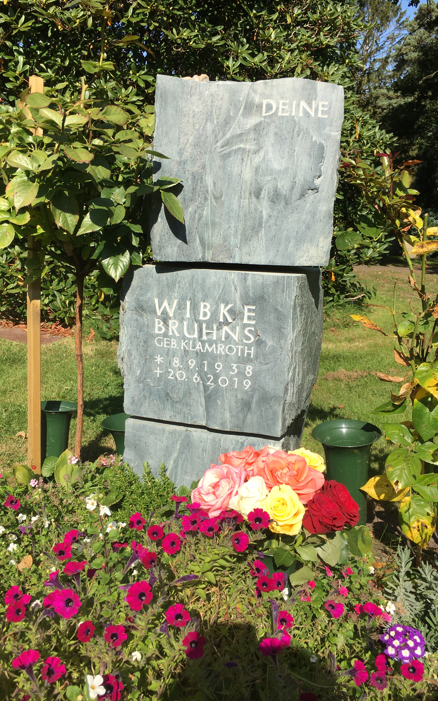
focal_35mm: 31
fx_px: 592
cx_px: 202
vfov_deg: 61.2
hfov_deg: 40.6
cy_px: 351
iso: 25
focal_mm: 4.15
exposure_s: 1/1326
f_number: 2.2
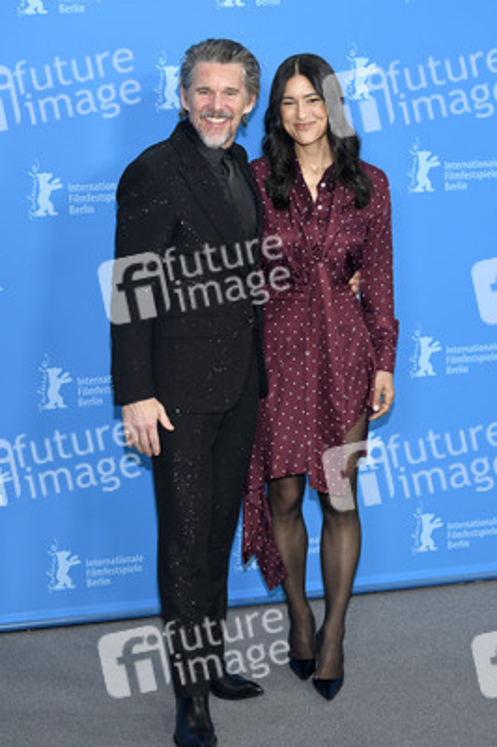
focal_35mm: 70
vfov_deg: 28.9
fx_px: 1452
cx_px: 248
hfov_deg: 19.4
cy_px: 374
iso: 640
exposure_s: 1/320
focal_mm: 70
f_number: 3.5
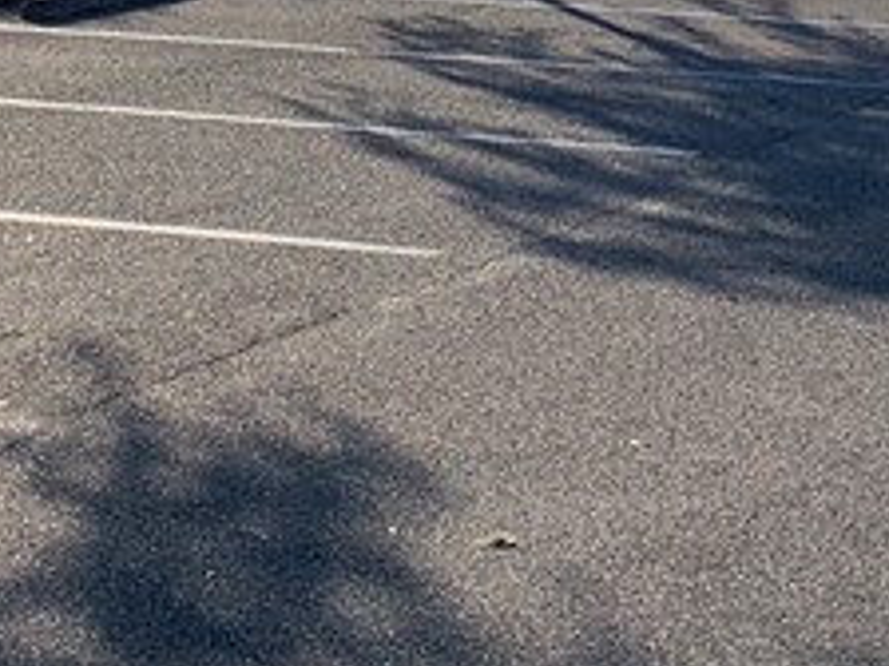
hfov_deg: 16.5
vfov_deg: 11.9
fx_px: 3056
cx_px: 413
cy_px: -325
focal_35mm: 119
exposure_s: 1/2833
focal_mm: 4.25
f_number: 1.8
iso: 25
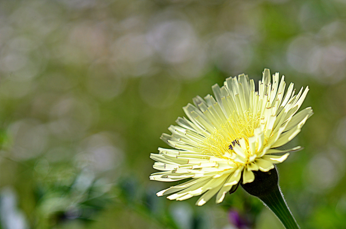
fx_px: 1223
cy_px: 114
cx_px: 173
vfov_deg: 10.7
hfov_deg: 16.1
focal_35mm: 128
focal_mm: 85
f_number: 6.3
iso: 100
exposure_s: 1/640
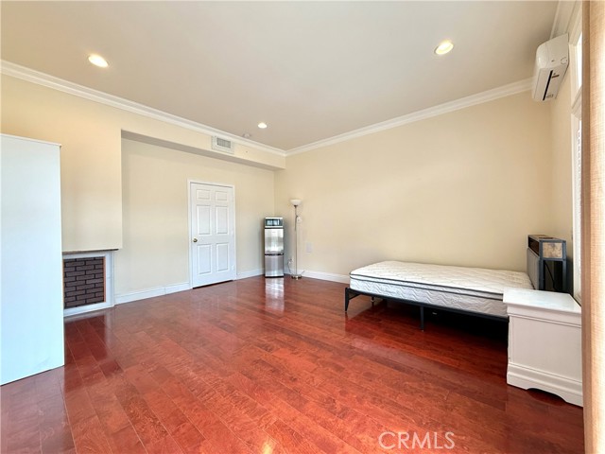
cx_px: 302
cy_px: 227
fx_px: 245
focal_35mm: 14
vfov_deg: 85.7
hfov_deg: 102.1
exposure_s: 1/120
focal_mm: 2.22
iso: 100
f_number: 2.2
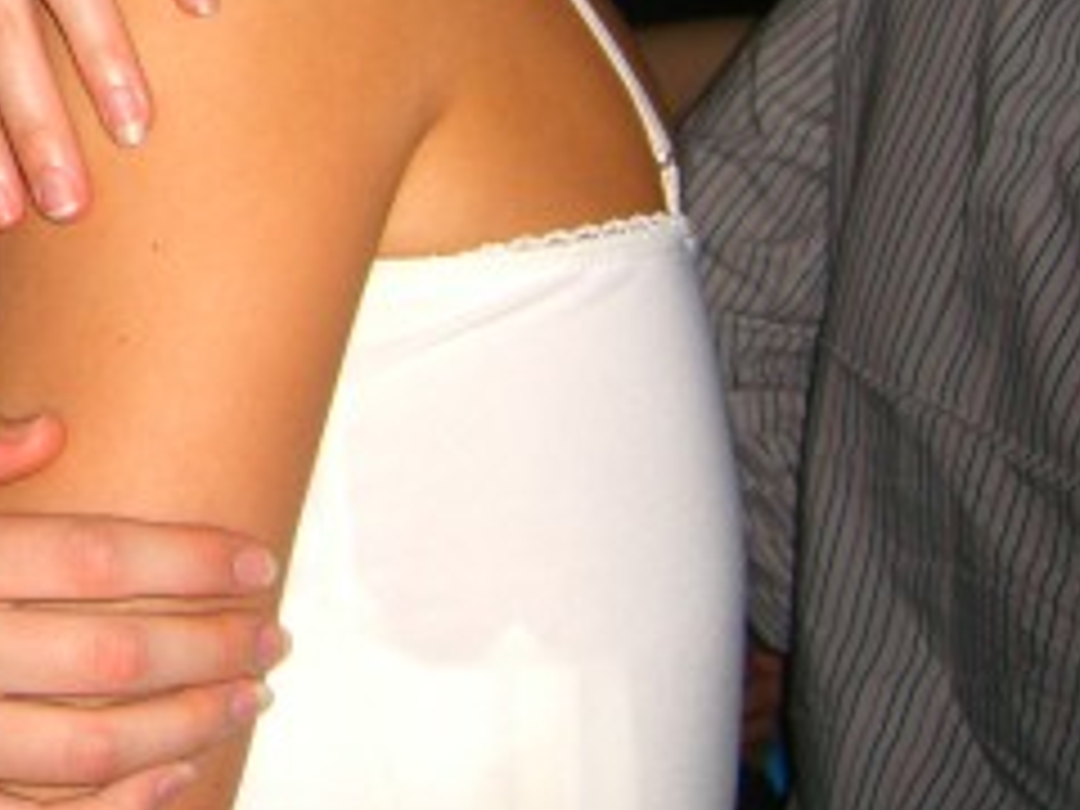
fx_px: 2964
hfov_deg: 19.4
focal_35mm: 95
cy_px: -189
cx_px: -230
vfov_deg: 15.0
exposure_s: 1/60
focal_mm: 7.9
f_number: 2.8
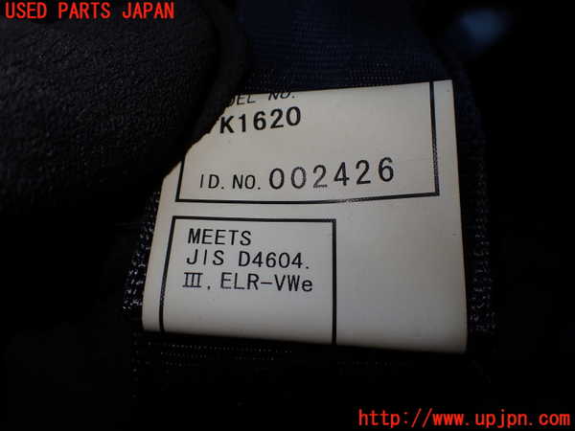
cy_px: 216
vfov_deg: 46.8
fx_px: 498
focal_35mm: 30
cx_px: 288
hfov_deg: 60.0
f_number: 3.2
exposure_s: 1/160
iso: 100
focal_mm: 5.4
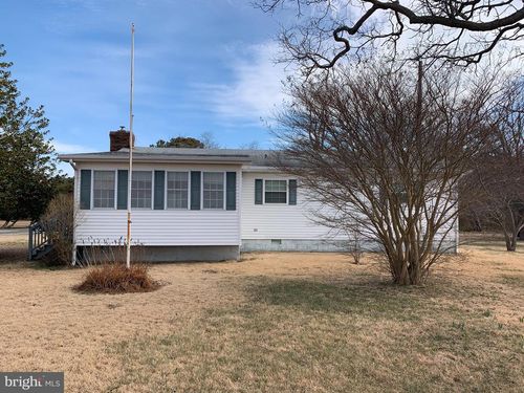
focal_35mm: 26
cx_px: 262
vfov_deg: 53.1
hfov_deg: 67.3
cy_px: 196
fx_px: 394
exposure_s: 1/1634
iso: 25
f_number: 1.8
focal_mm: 4.25
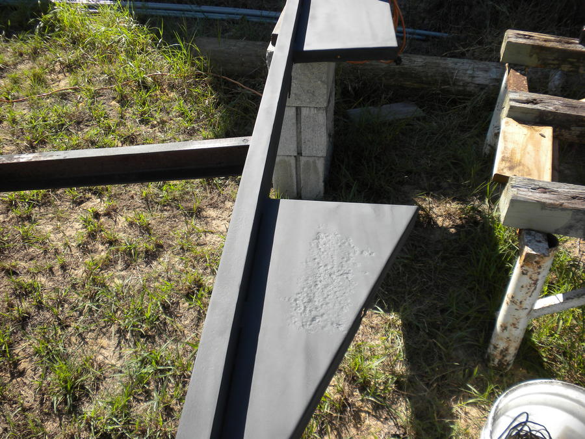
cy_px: 220
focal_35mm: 37
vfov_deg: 38.7
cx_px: 292
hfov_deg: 50.1
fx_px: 625
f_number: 3.5
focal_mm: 6.6
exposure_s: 1/339
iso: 64
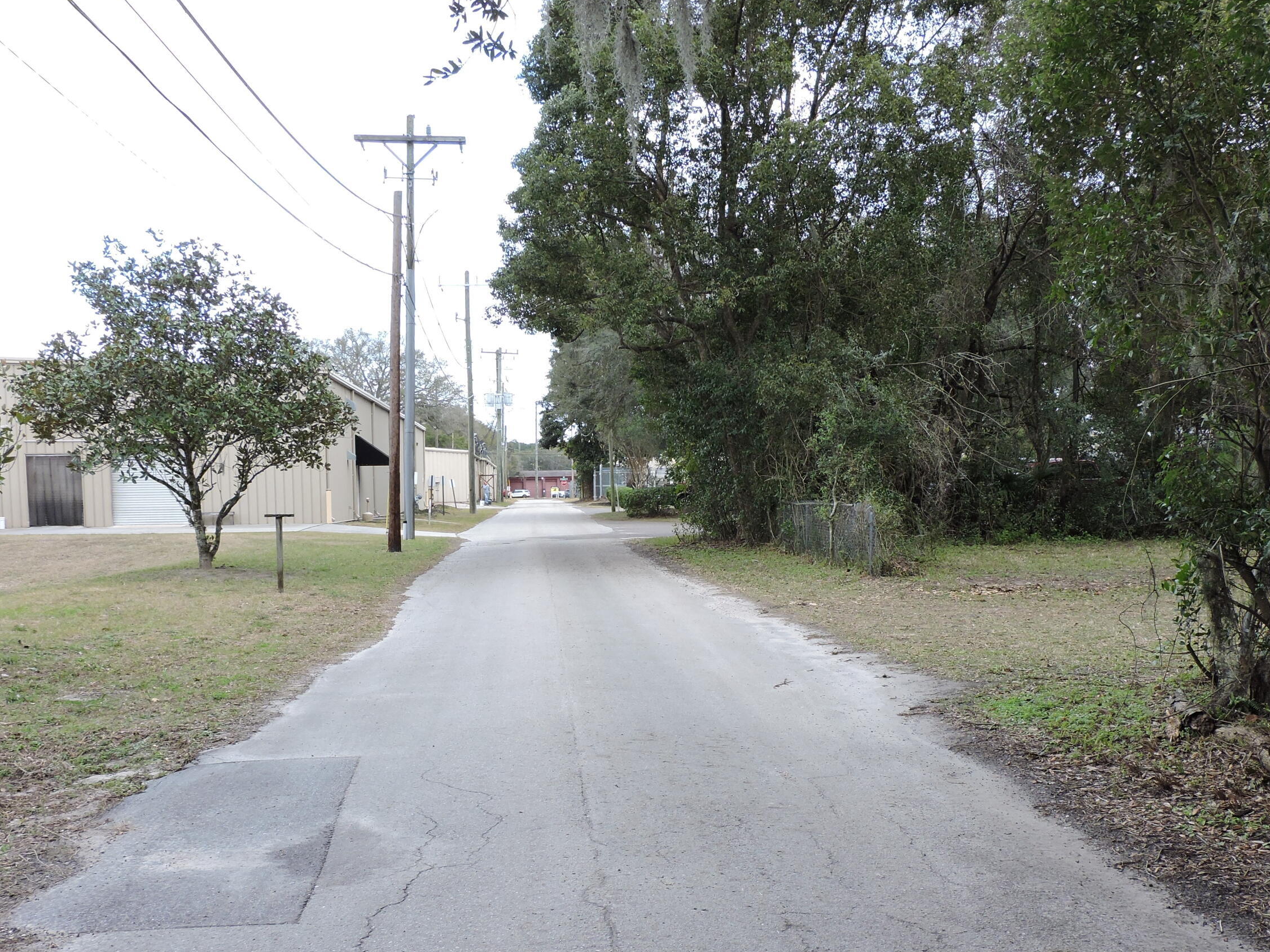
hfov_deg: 46.8
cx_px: 629
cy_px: 631
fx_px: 1468
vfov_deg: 35.6
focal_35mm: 40
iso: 100
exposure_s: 1/80
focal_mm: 5.4
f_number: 3.5
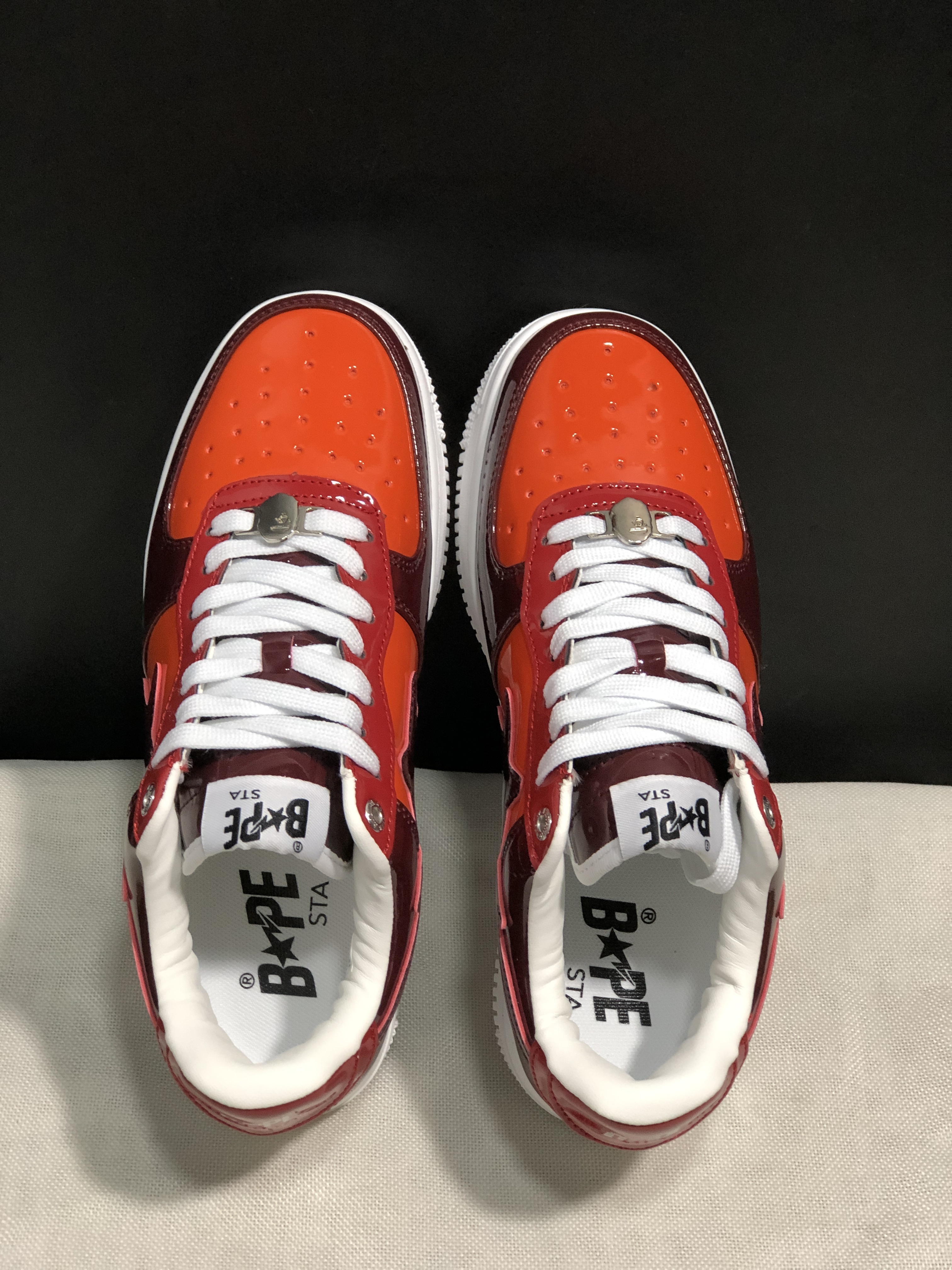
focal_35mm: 57
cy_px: 635
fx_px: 2090
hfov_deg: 25.7
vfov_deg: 33.8
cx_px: 476
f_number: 2.8
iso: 125
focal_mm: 6.6
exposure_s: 1/30
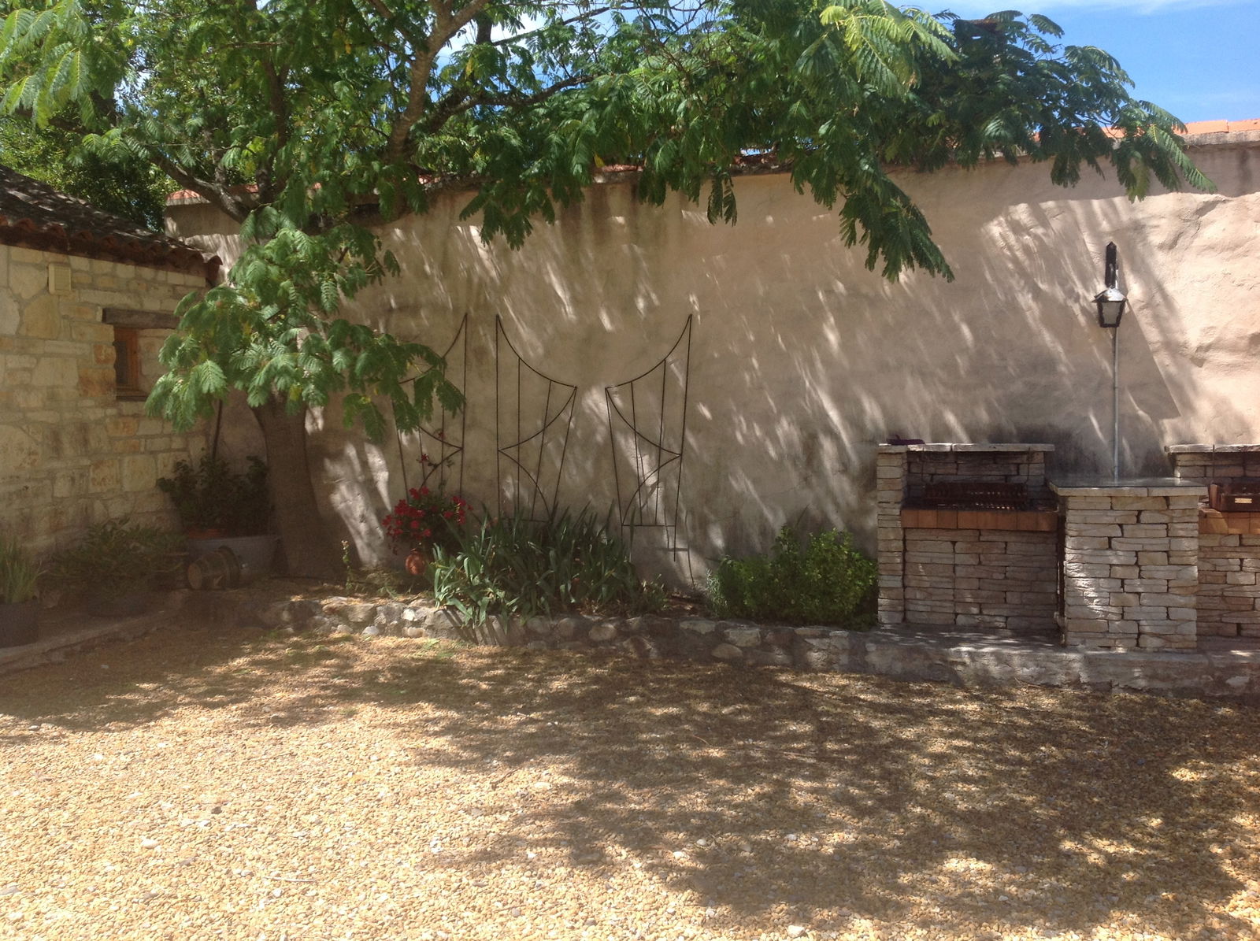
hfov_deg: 52.7
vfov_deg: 40.6
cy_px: 470
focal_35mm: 35
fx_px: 1272
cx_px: 630
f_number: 2.4
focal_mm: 4.28
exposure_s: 1/775
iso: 50
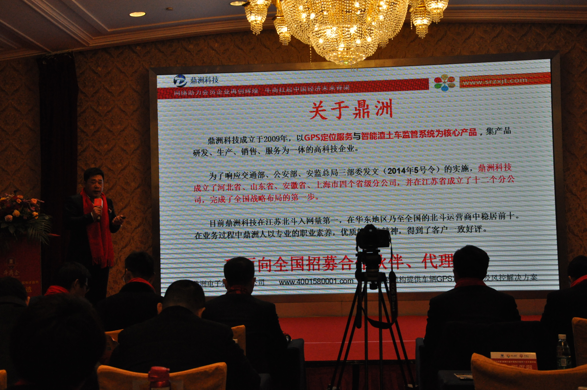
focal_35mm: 57
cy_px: 195
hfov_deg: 35.1
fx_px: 928
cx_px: 294
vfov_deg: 23.7
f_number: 7.1
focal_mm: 38
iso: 1600
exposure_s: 1/200
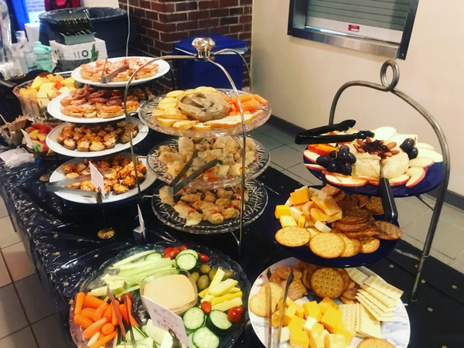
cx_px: 232
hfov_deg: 63.4
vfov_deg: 49.7
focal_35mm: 28
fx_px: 375
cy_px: 174
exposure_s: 1/5
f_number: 1.8
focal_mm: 3.99
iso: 100
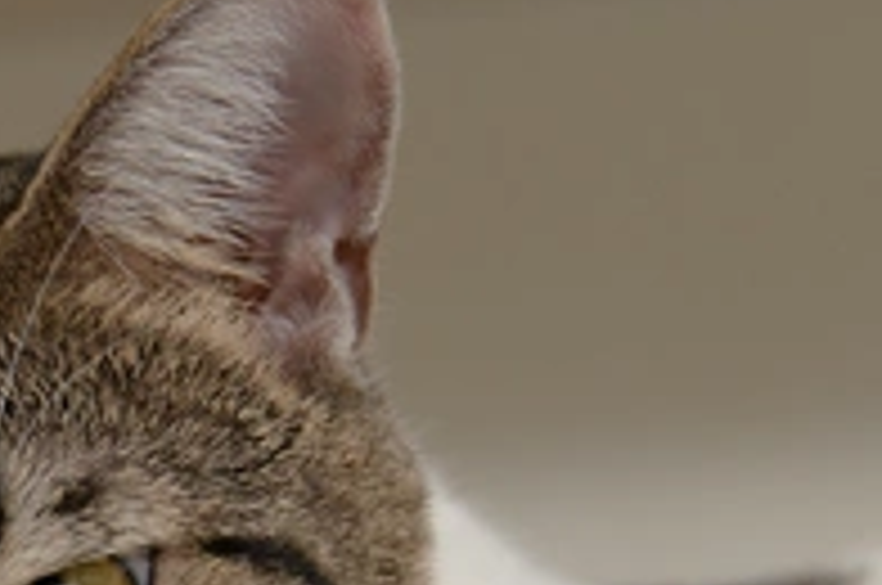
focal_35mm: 579
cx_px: -79
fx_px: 14162
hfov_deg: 3.6
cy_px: 702
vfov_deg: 2.4
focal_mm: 160
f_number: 5.6
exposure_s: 1/60
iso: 800
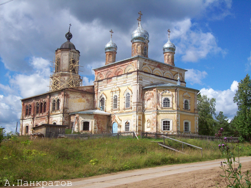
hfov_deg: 42.1
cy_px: 94
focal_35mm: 45
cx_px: 126
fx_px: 326
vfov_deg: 32.2
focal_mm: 7.6
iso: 80
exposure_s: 1/803
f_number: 5.4
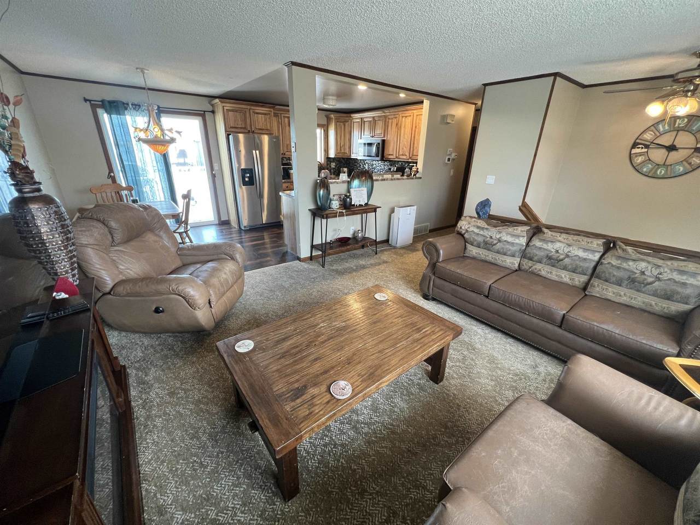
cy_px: 262
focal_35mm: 13
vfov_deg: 89.9
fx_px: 263
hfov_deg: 106.2
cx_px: 350
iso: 200
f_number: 1.8
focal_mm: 1.57
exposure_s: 1/60
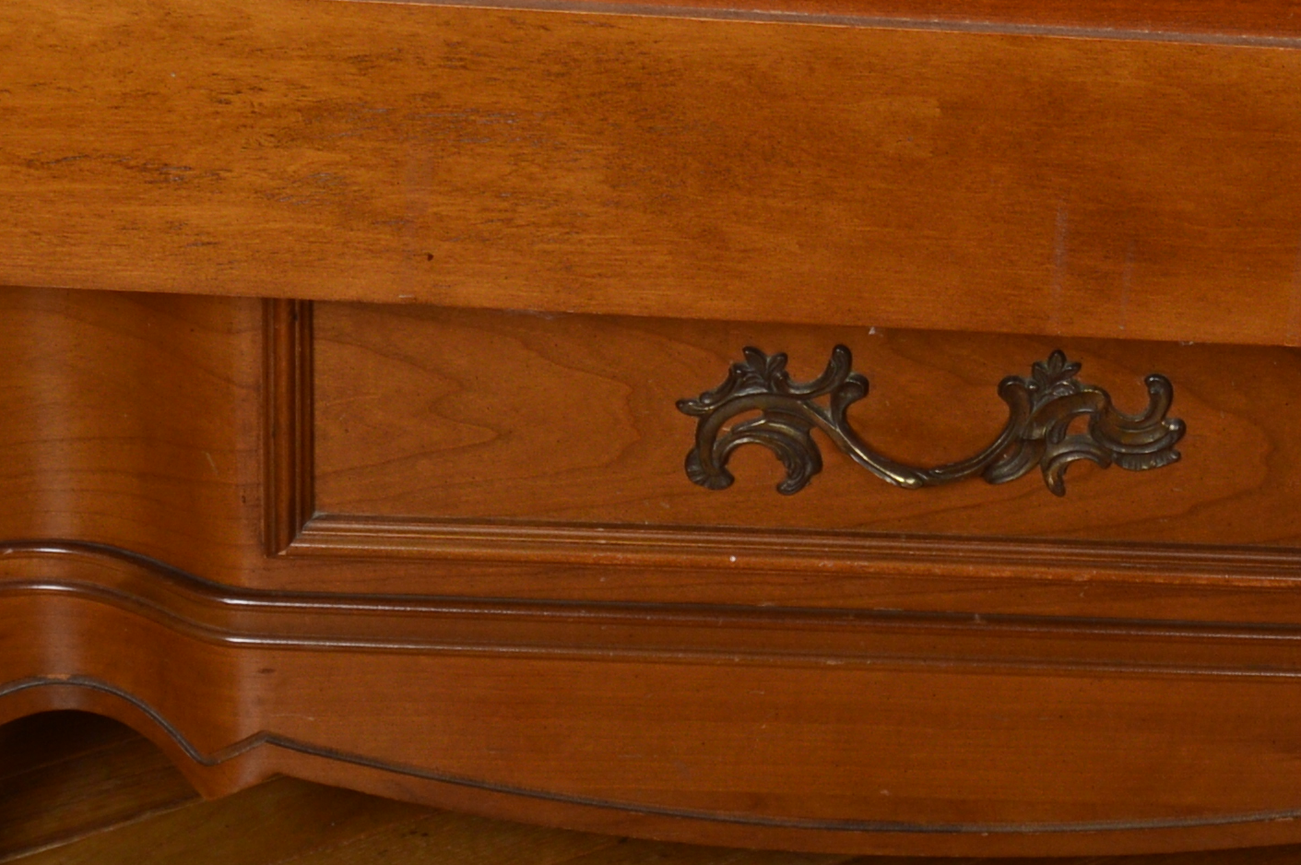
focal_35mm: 147
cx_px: 1332
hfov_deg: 13.7
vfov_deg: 9.2
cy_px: -59
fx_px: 5312
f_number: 5.6
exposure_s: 1/250
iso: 100
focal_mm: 23
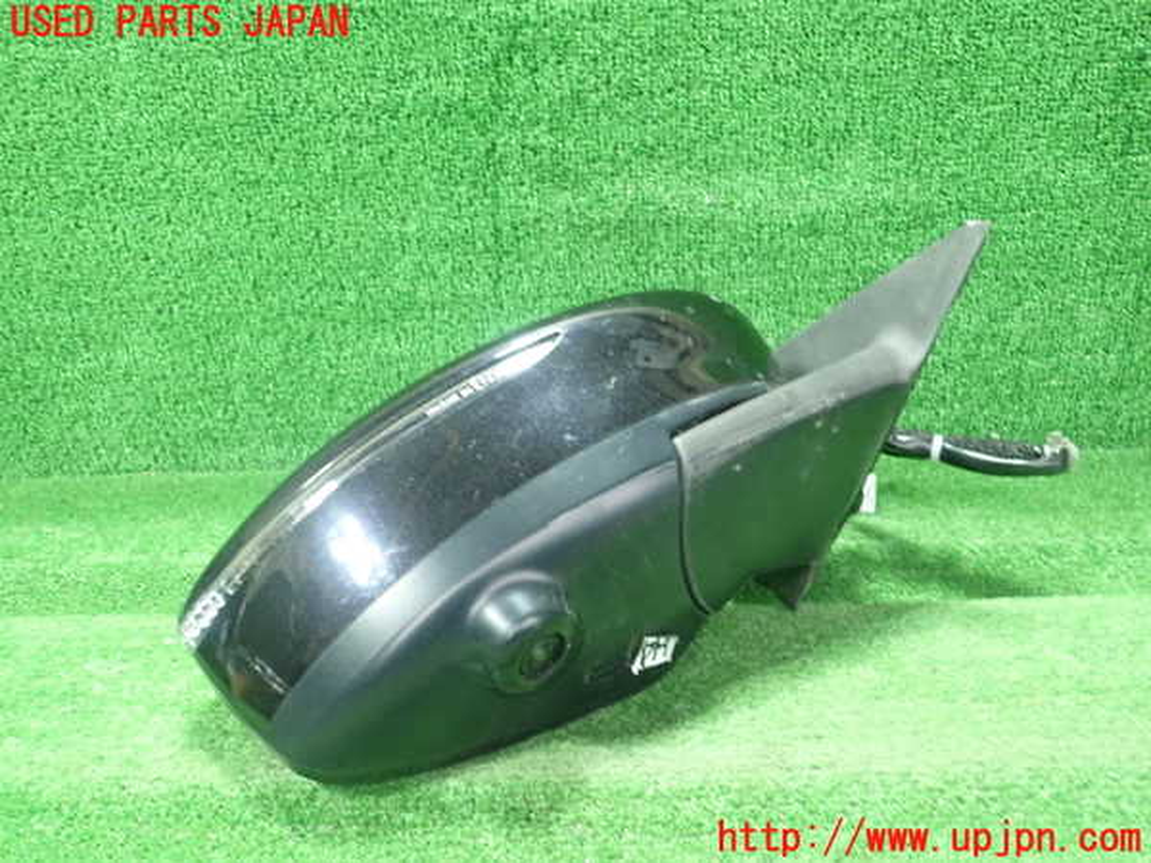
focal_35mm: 30
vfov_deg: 46.8
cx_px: 576
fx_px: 998
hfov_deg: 60.0
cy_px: 432
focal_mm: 5.5
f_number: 2.3
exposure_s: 1/60
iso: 800
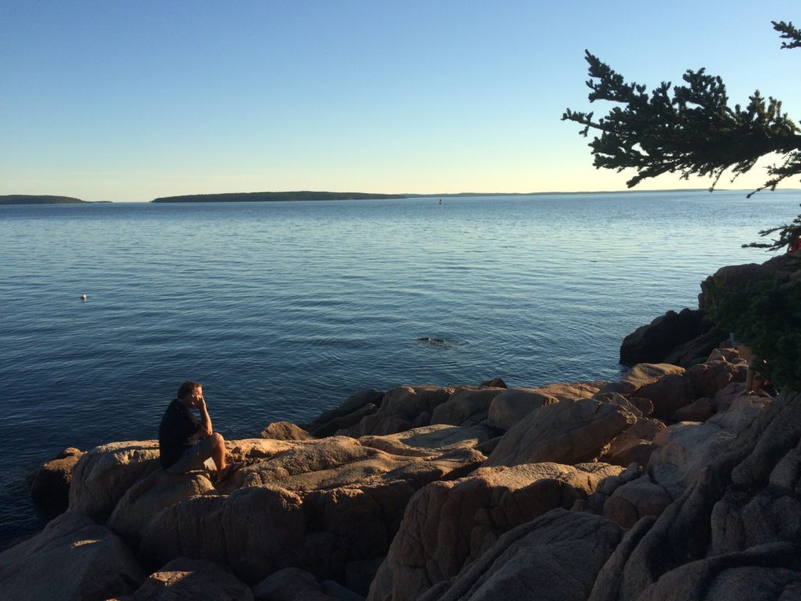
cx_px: 400
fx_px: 671
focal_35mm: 29
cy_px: 300
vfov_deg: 48.2
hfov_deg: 61.7
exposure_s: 1/1520
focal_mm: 4.15
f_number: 2.2
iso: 32
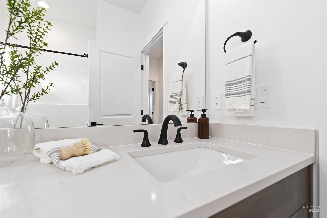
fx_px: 136
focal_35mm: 15
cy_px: 109
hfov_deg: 100.4
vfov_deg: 77.4
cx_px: 164
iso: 320
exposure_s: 1/20
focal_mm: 15
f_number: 6.3
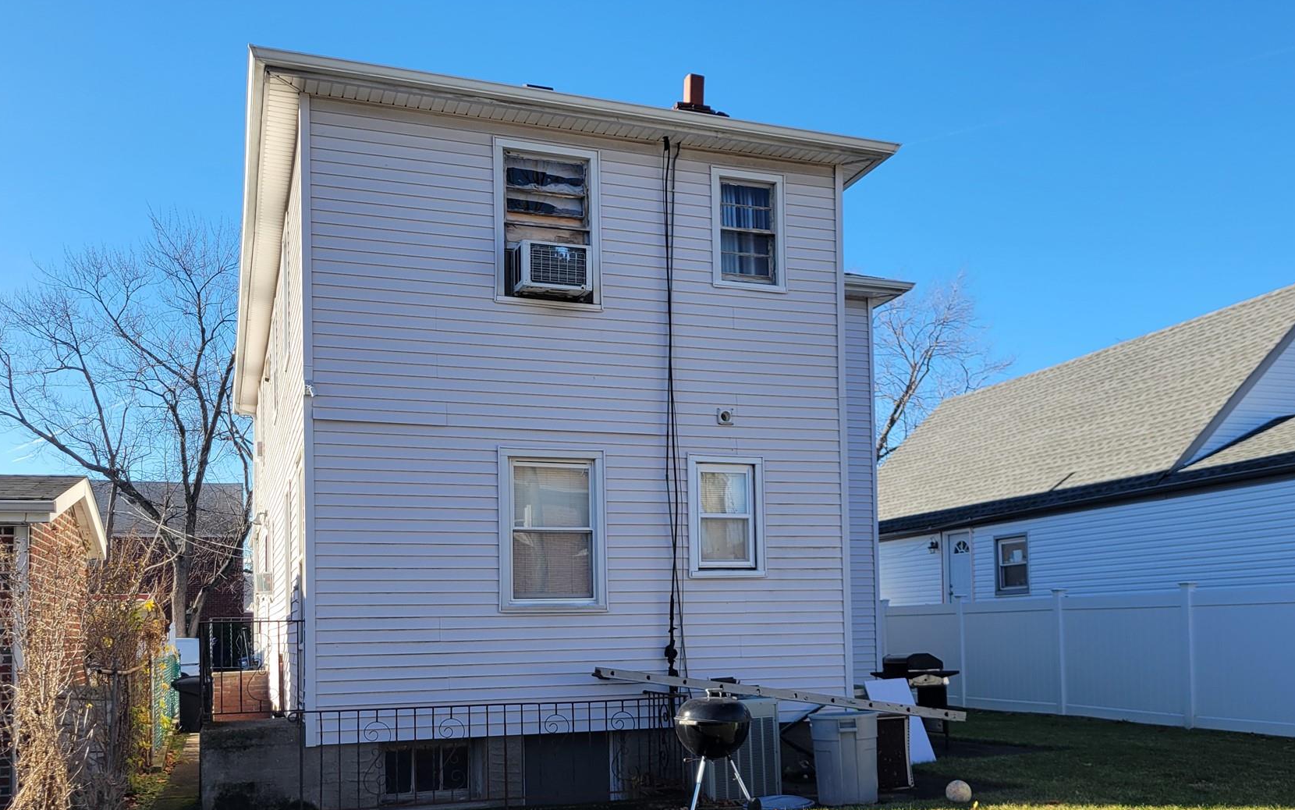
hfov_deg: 56.6
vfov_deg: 36.6
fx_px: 1200
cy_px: 579
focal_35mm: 34
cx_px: 694
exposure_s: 1/1044
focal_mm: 5.4
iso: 40
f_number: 1.8
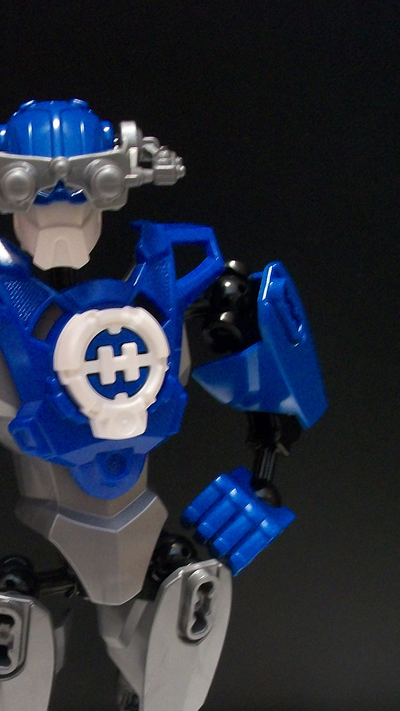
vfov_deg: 38.9
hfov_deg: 22.4
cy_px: 528
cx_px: 29
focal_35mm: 52
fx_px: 981
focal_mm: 5.7
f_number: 2.9
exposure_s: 1/8
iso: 220
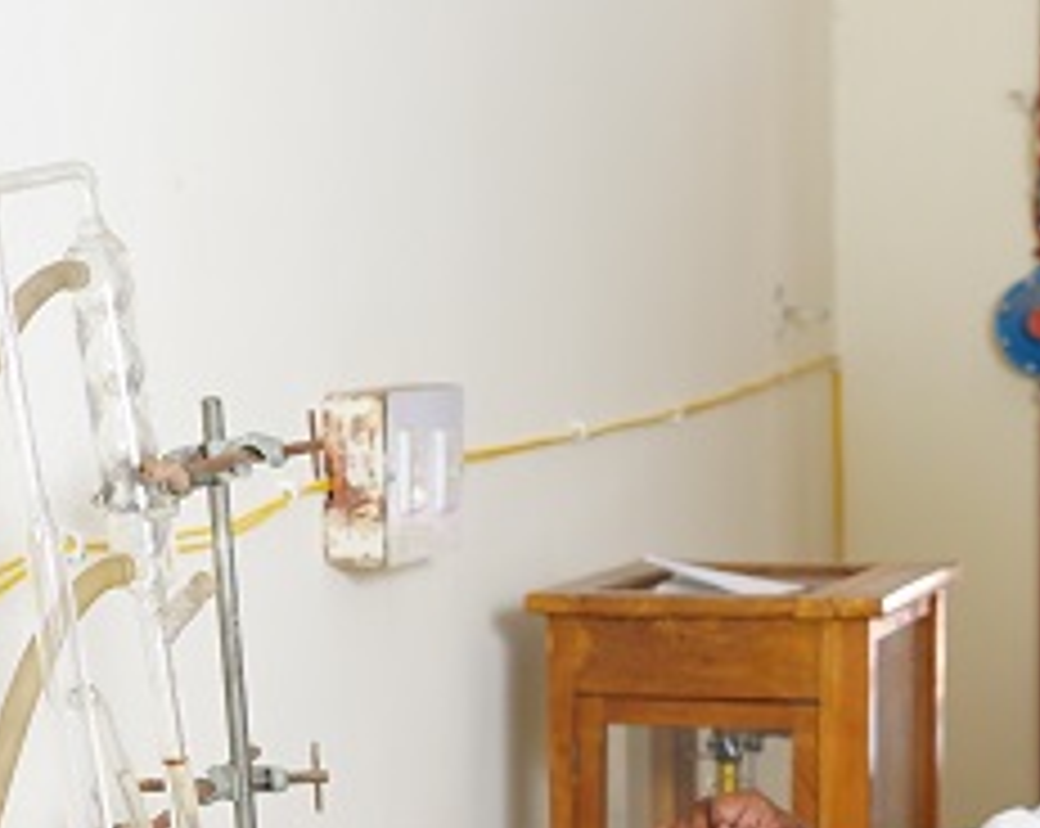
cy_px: 770
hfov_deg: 14.8
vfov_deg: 11.9
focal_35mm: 128
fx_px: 3940
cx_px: 1058
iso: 500
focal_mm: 35
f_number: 4
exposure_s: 1/60
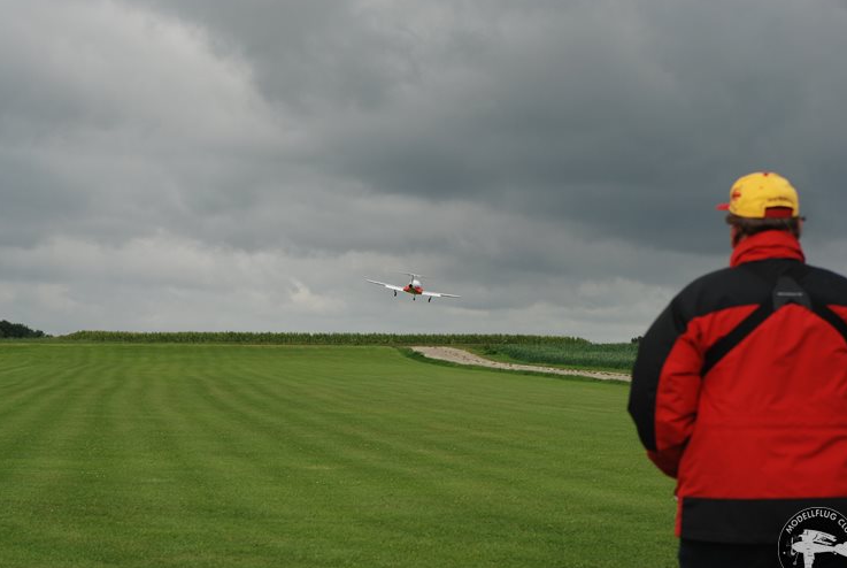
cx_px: 399
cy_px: 279
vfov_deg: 12.1
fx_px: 2686
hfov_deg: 17.9
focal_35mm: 114
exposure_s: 1/400
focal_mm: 70
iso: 100
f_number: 5
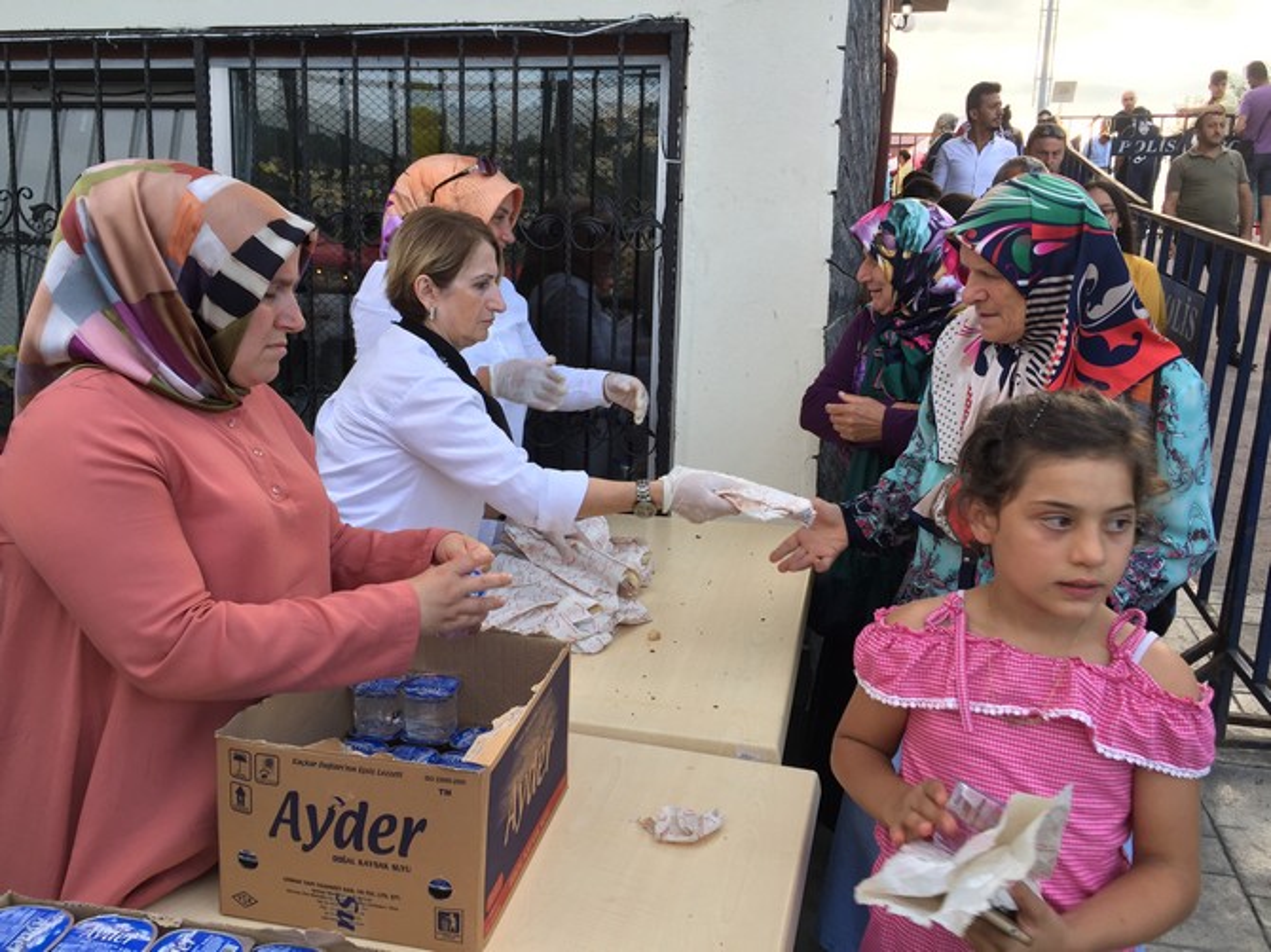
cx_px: 636
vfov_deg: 48.2
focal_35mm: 29
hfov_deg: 61.7
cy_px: 476
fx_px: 1064
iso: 32
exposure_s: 1/173
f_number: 2.2
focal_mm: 4.15
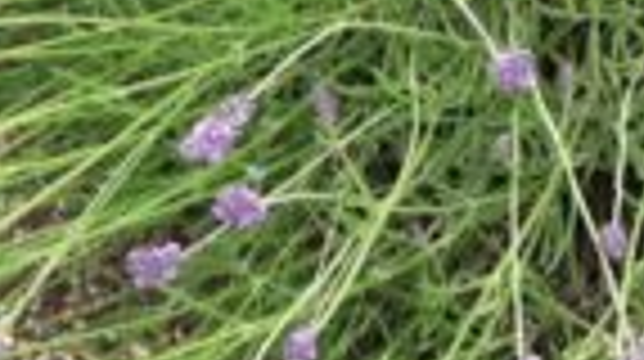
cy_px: -637
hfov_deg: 12.3
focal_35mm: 173
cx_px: 667
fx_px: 2950
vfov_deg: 6.5
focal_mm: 3.85
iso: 80
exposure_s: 1/128
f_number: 2.8
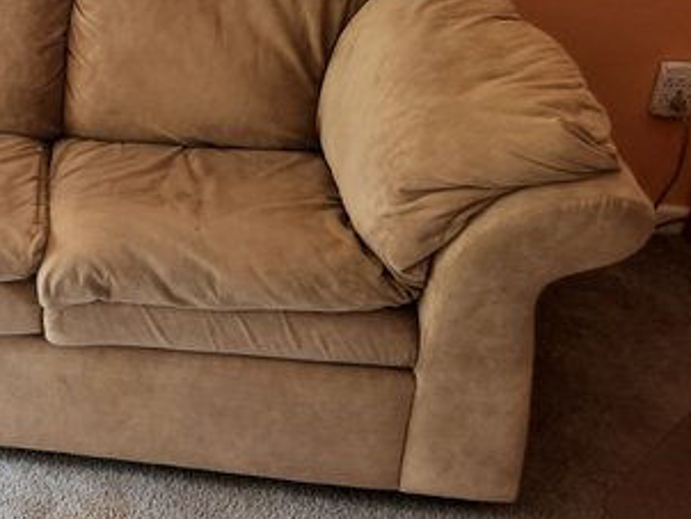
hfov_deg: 35.4
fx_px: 959
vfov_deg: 30.0
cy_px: 150
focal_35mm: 48
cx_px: -17
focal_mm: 5.4
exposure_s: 1/120
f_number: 1.8
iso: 500
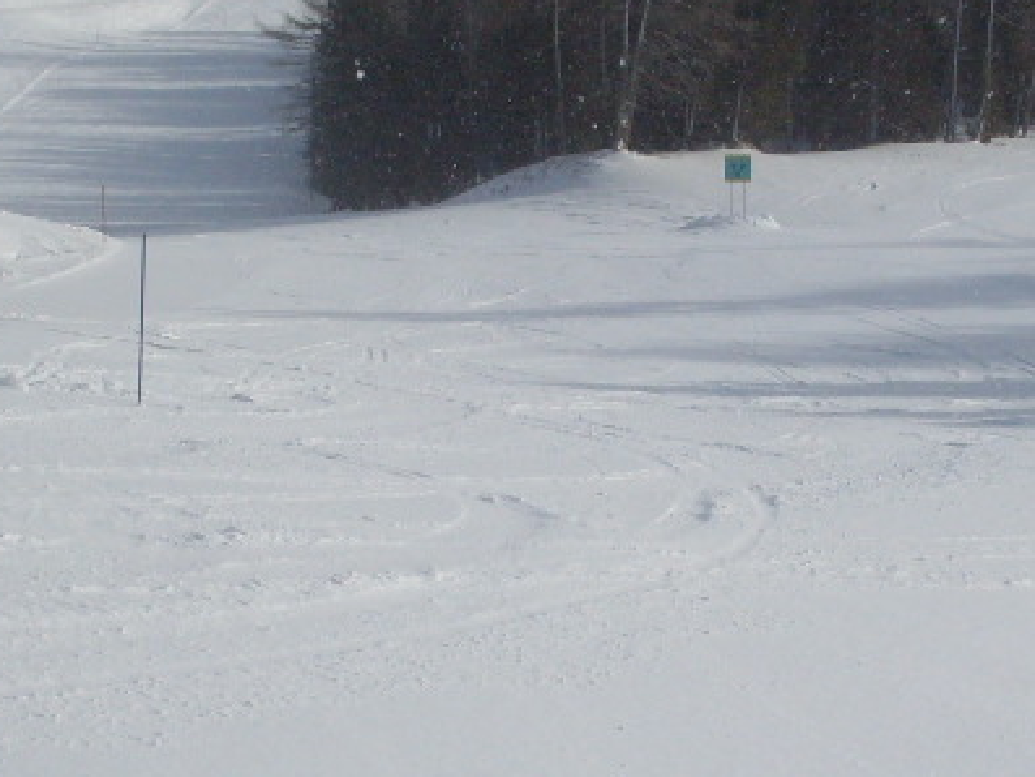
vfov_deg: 15.1
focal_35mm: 98
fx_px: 2931
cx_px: 503
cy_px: 446
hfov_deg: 20.0
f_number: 8.4
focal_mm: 6.3
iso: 80
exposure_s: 1/500
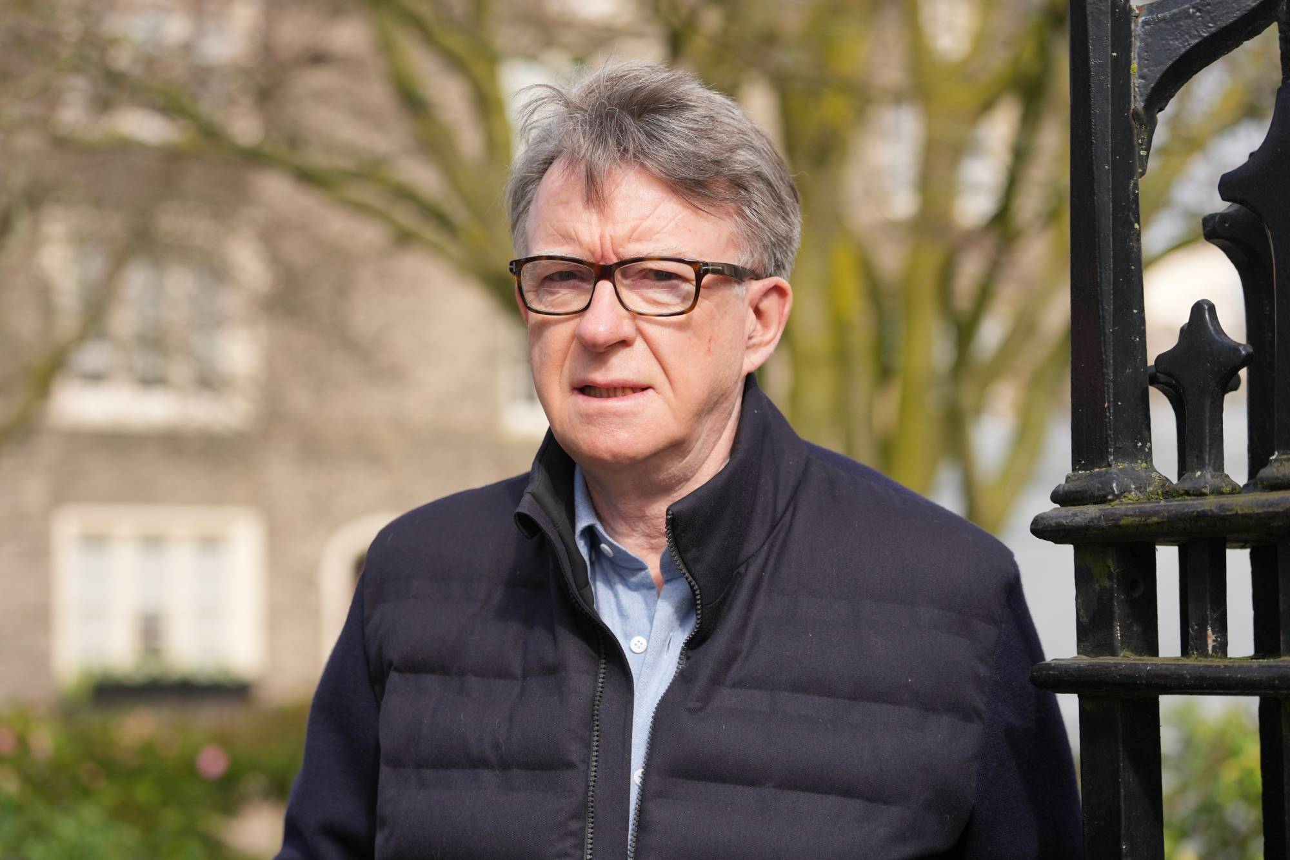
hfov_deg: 28.8
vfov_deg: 19.5
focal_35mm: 70
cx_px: 645
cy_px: 430
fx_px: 2508
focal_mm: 70
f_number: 3.2
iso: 400
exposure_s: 1/3200
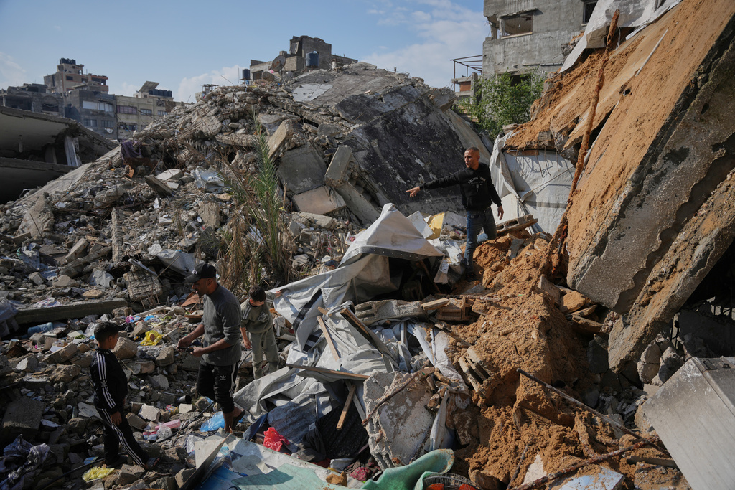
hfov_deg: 73.7
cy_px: 245
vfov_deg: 53.1
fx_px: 490
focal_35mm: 24
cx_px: 368
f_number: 2.8
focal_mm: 24
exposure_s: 1/4000
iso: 100
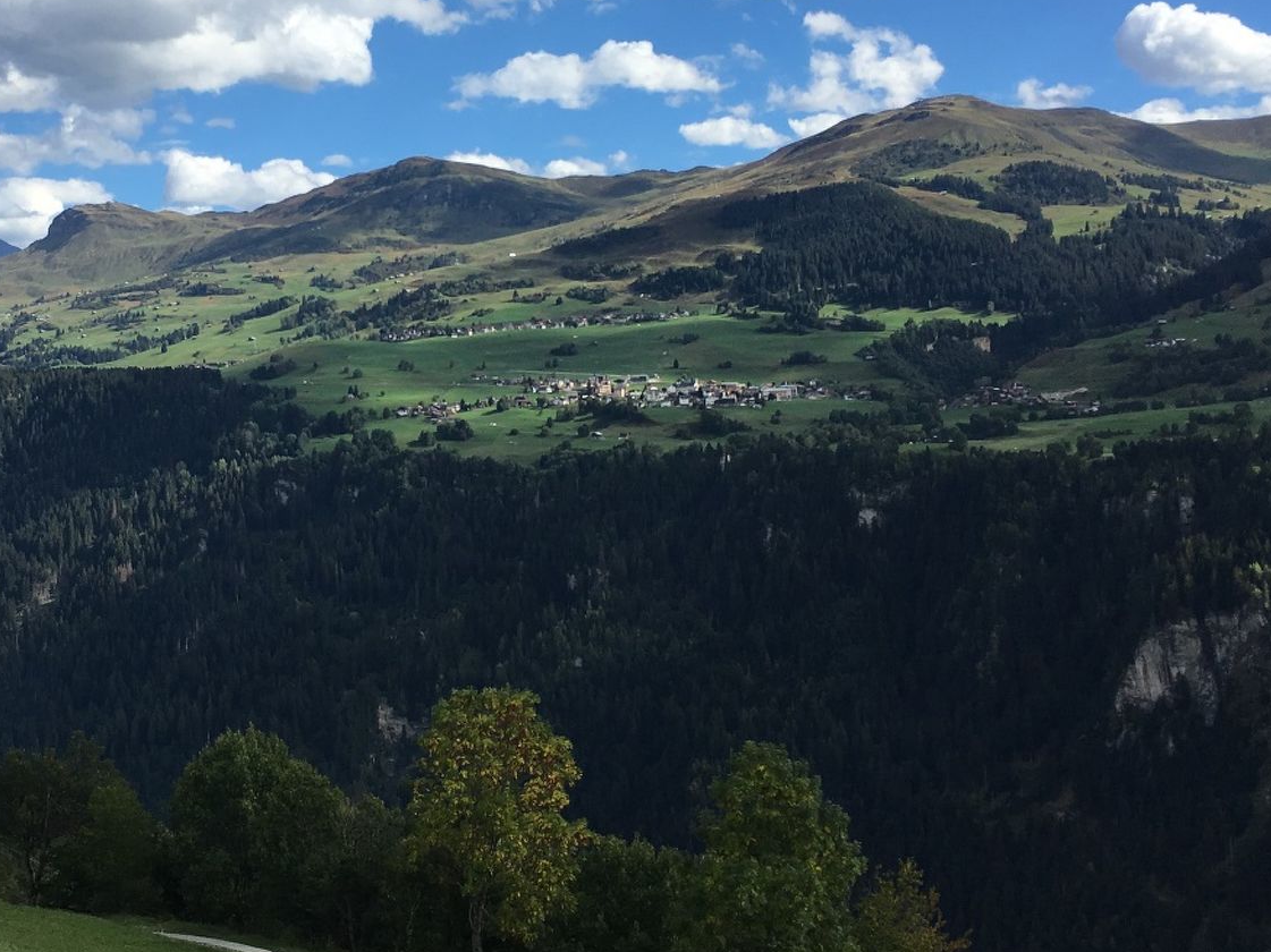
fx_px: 1945
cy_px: 365
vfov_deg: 27.4
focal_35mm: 53
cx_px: 388
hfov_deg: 35.7
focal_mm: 4.15
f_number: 2.2
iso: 25
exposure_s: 1/1637
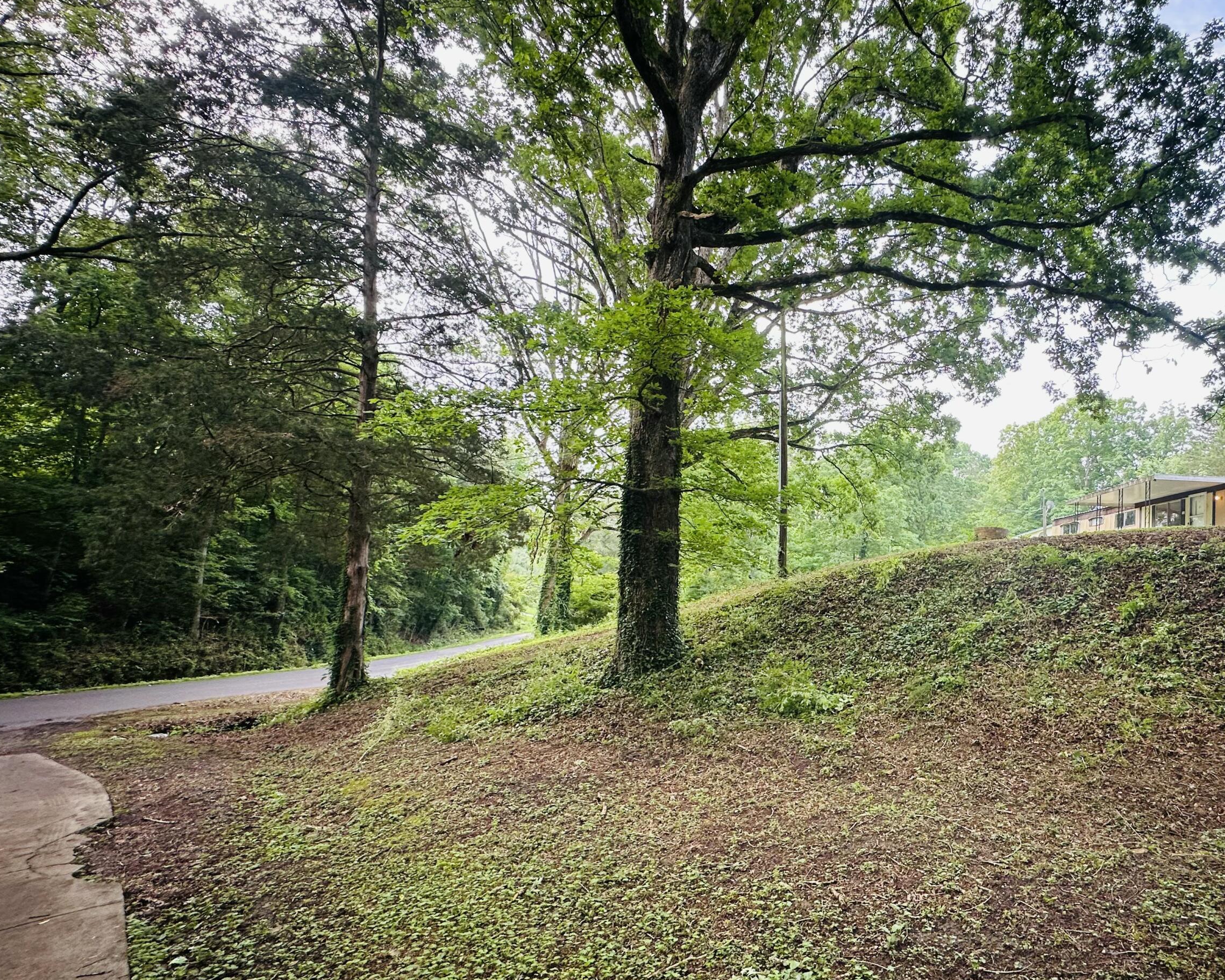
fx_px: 653
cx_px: 794
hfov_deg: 84.0
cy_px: 530
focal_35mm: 18
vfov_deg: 73.7
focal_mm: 2.22
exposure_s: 1/99
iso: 64
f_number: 2.2
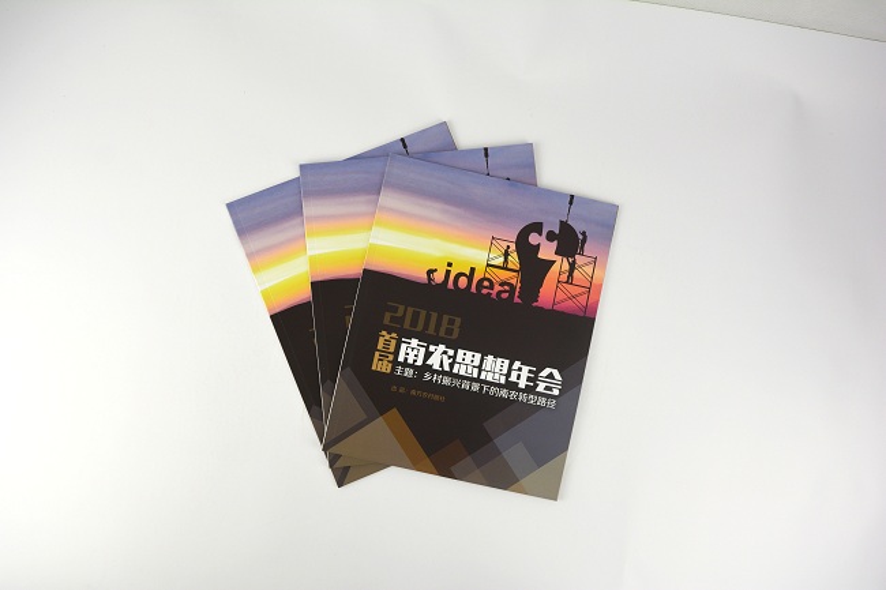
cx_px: 443
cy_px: 295
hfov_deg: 59.5
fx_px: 775
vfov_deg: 41.7
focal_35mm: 32
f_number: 5.6
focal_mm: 21
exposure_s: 1/125
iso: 160
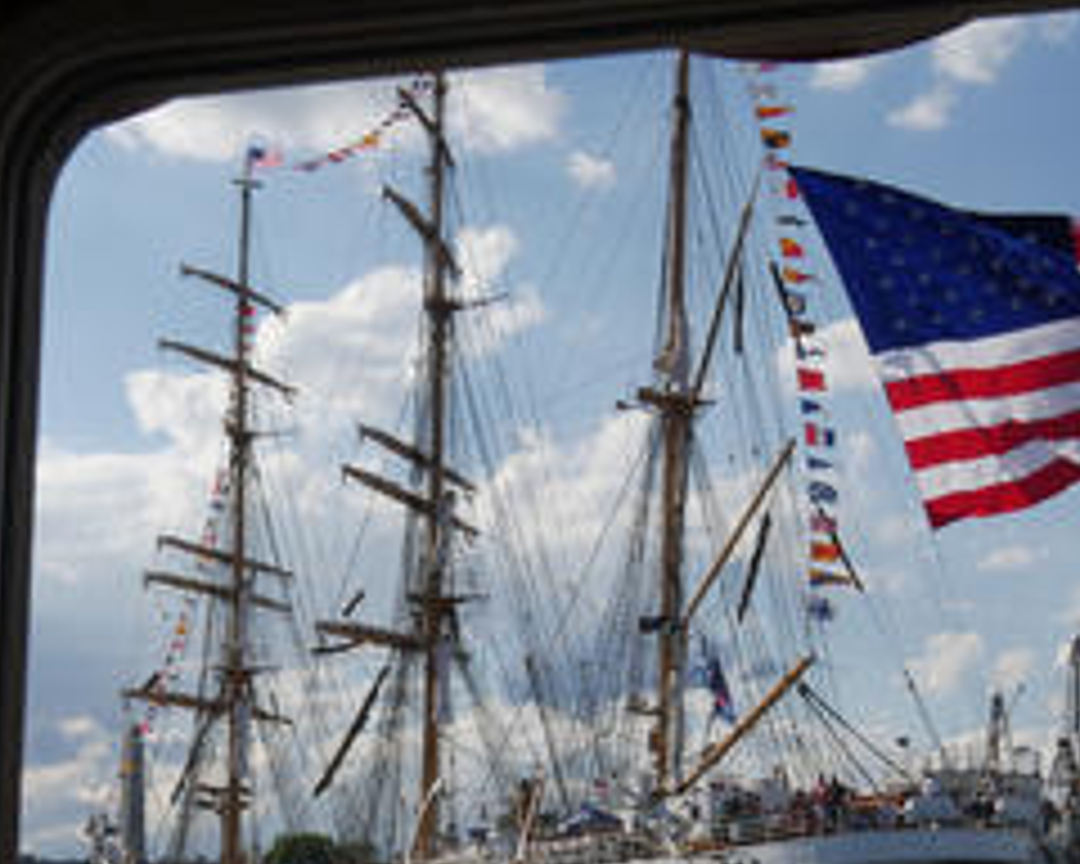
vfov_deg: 22.7
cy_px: 747
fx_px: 2110
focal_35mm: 66
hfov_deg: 28.7
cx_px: 585
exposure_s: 1/400
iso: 200
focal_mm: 18
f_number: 11
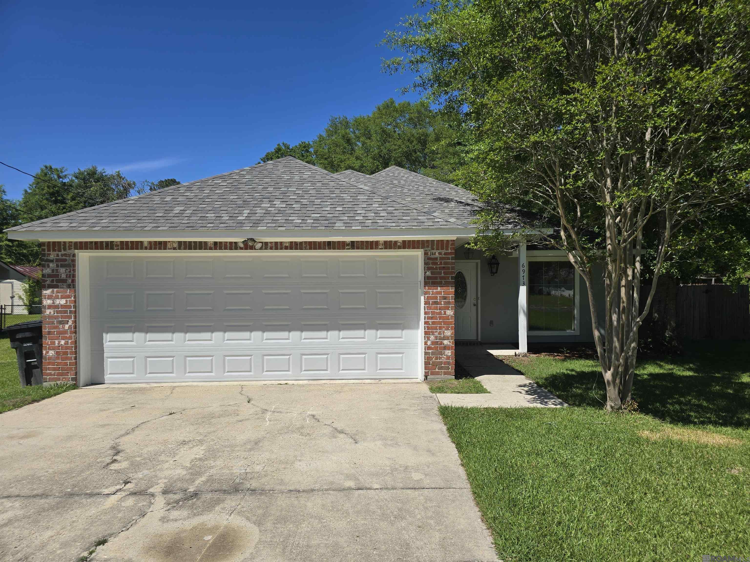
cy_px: 281
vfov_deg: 58.9
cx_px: 375
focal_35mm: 23
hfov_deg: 73.9
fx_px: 498
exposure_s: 1/1218
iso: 12
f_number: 1.7
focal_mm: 6.3
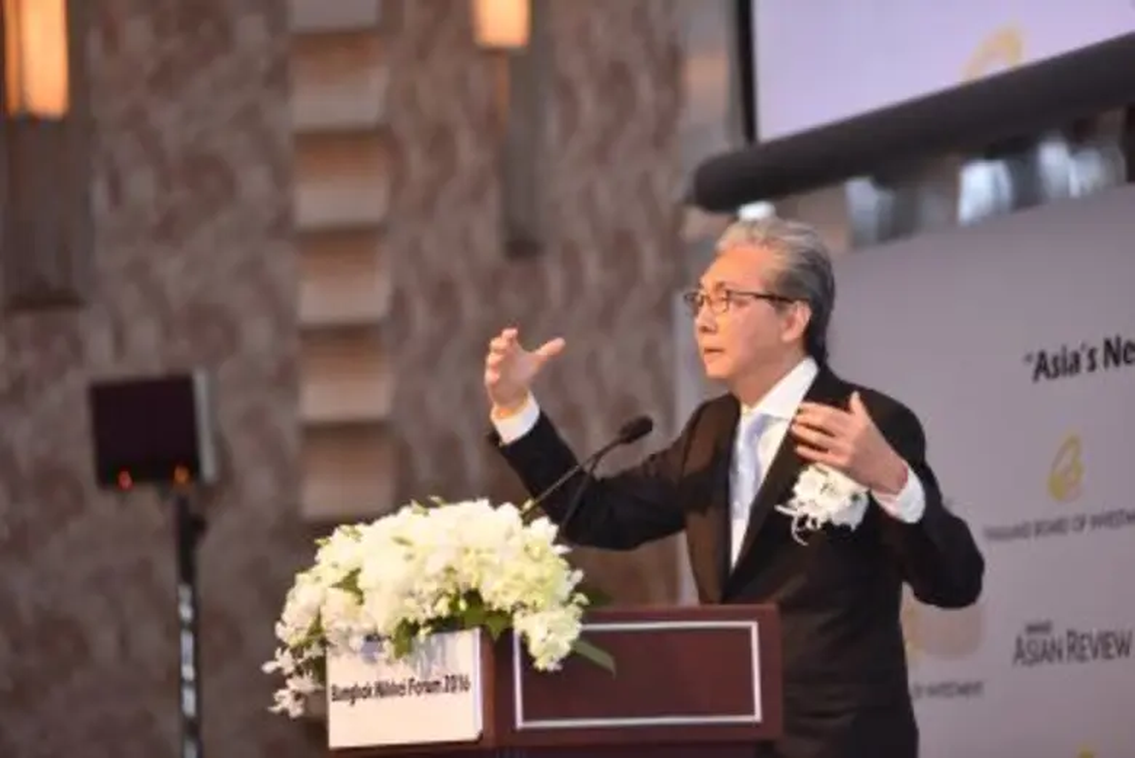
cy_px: 379
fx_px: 5362
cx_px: 568
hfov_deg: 12.1
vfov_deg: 8.1
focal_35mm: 170
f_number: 2.8
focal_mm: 170
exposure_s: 1/125
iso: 2500
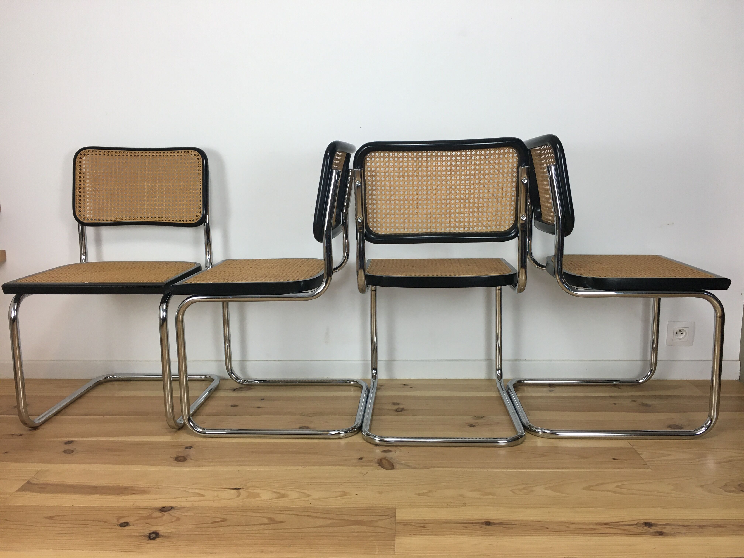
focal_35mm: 29
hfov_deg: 61.7
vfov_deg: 48.2
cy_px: 279
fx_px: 623
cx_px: 372
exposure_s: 1/33
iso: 32
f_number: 2.2
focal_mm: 4.15
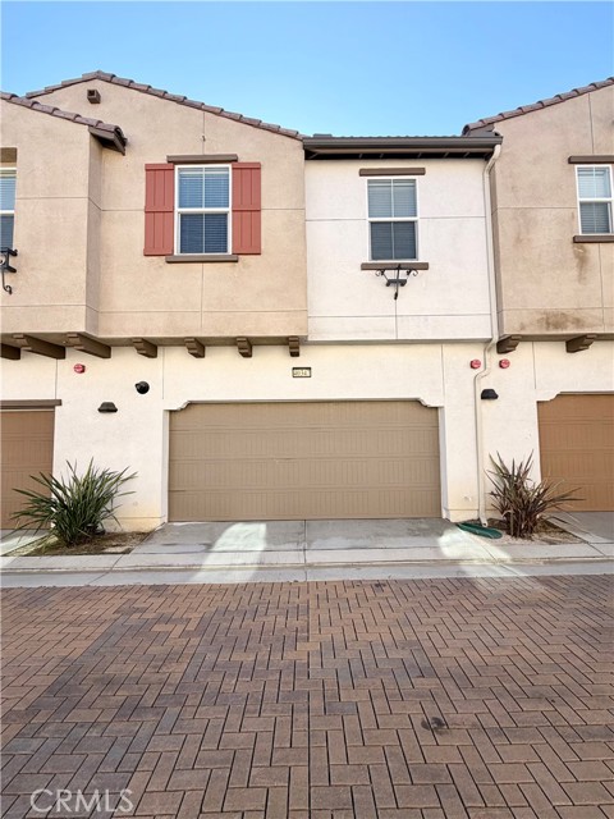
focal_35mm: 14
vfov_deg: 102.1
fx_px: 331
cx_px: 307
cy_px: 410
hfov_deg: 85.7
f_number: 2.2
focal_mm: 2.22
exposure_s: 1/658
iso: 40
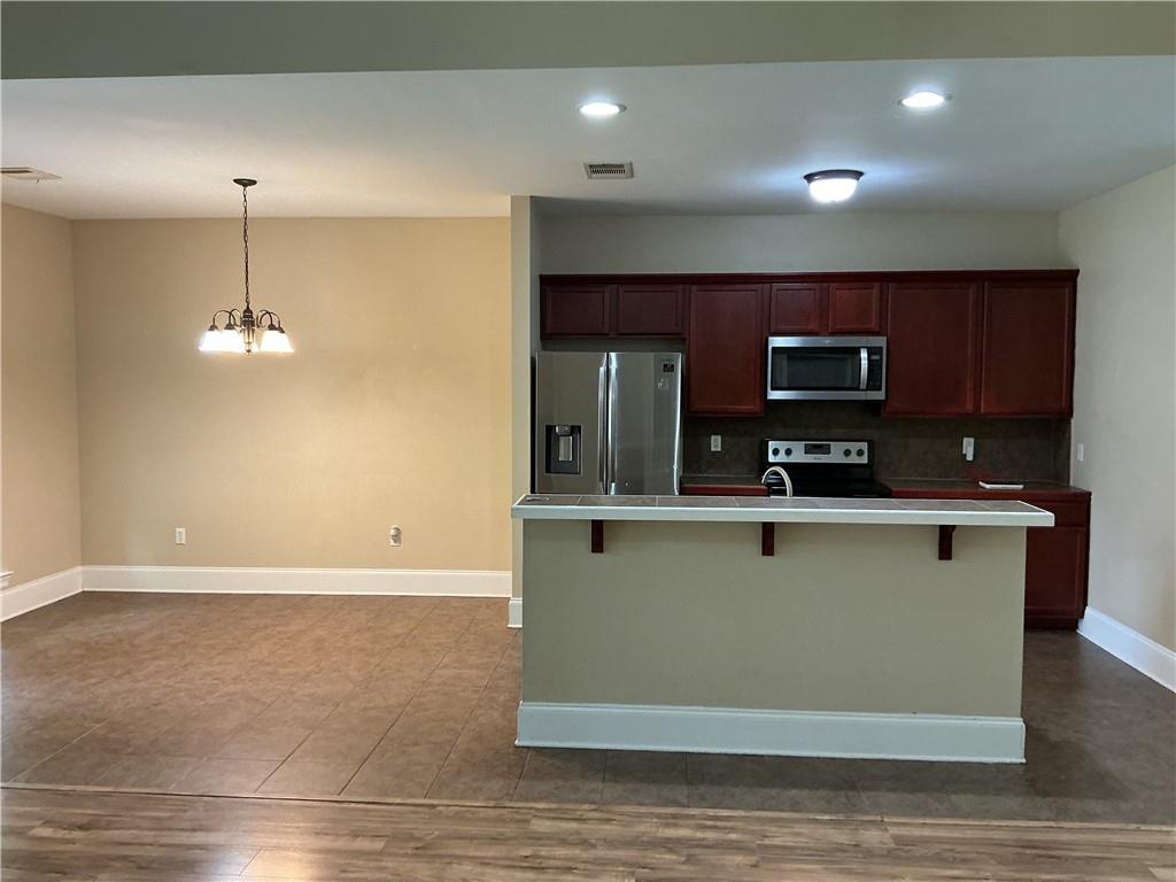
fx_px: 985
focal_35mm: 29
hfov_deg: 61.7
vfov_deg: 48.2
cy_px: 441
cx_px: 588
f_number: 1.8
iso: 125
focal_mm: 3
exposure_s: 1/60
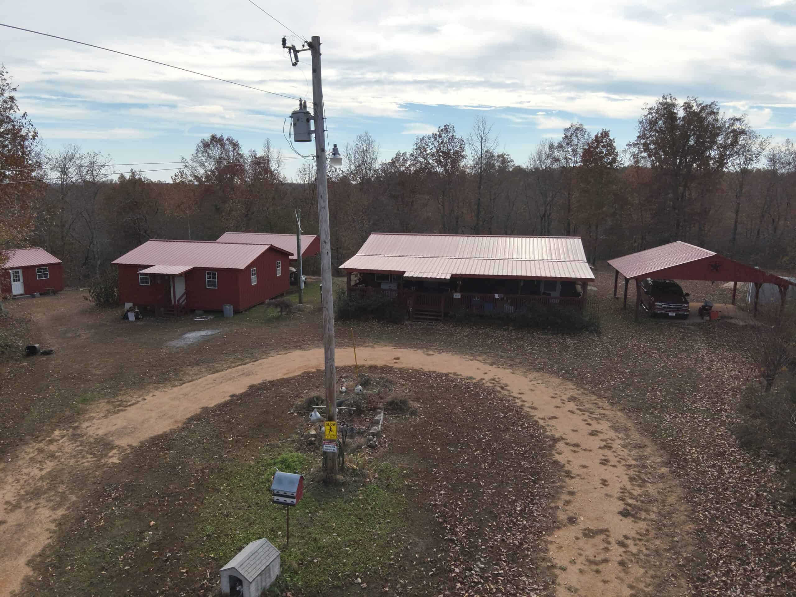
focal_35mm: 24
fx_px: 552
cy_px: 298
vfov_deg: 56.8
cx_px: 398
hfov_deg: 71.6
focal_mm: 4.4
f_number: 2.8
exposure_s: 1/1500
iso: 100
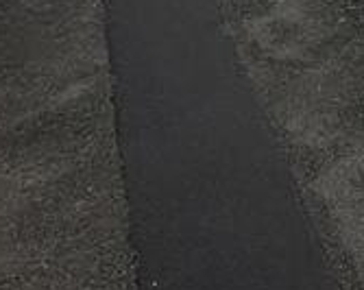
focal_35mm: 84
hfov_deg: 18.4
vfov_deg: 11.8
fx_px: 903
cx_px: 634
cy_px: -534
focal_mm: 2.22
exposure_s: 1/1887
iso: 40
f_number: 2.2
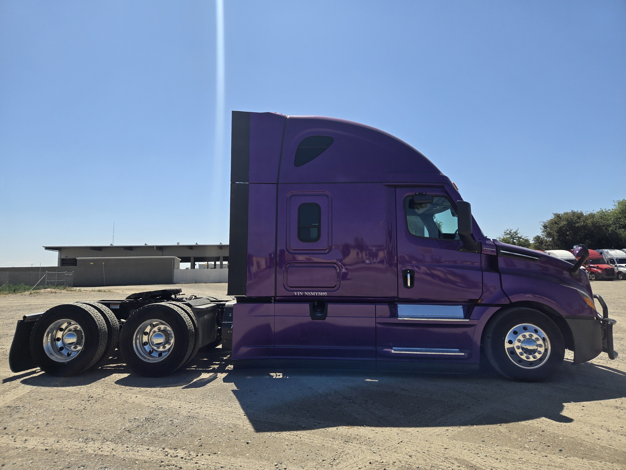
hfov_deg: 73.9
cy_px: 235
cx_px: 313
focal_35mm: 23
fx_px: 416
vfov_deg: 58.9
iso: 25
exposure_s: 1/1839
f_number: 1.8
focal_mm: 5.4
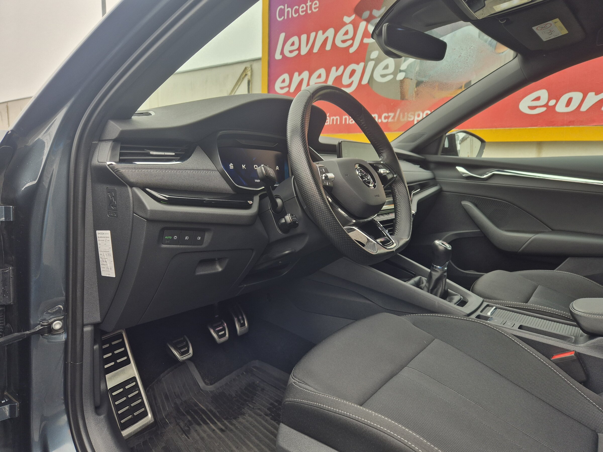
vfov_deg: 58.9
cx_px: 302
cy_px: 226
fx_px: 401
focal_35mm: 23
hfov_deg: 73.9
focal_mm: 5.4
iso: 40
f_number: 1.8
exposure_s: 1/100
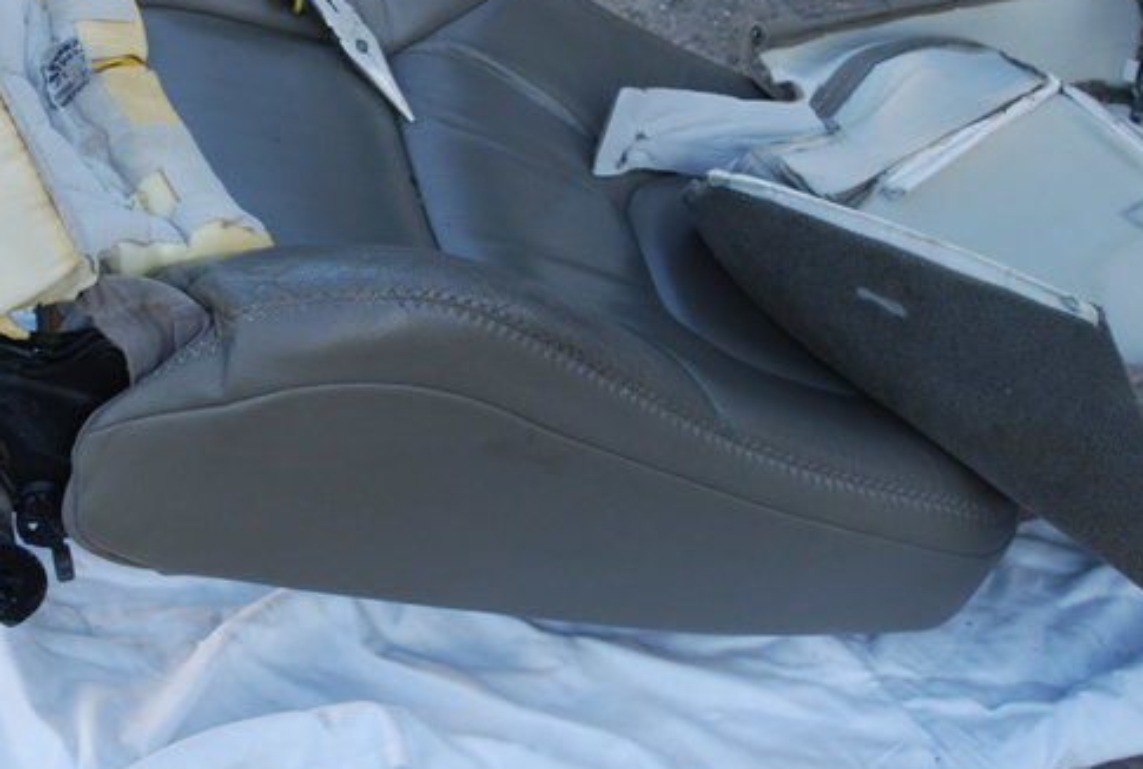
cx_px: 205
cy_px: 160
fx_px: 2833
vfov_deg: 15.4
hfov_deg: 22.5
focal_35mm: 89
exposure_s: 1/200
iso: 200
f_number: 4.2
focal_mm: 24
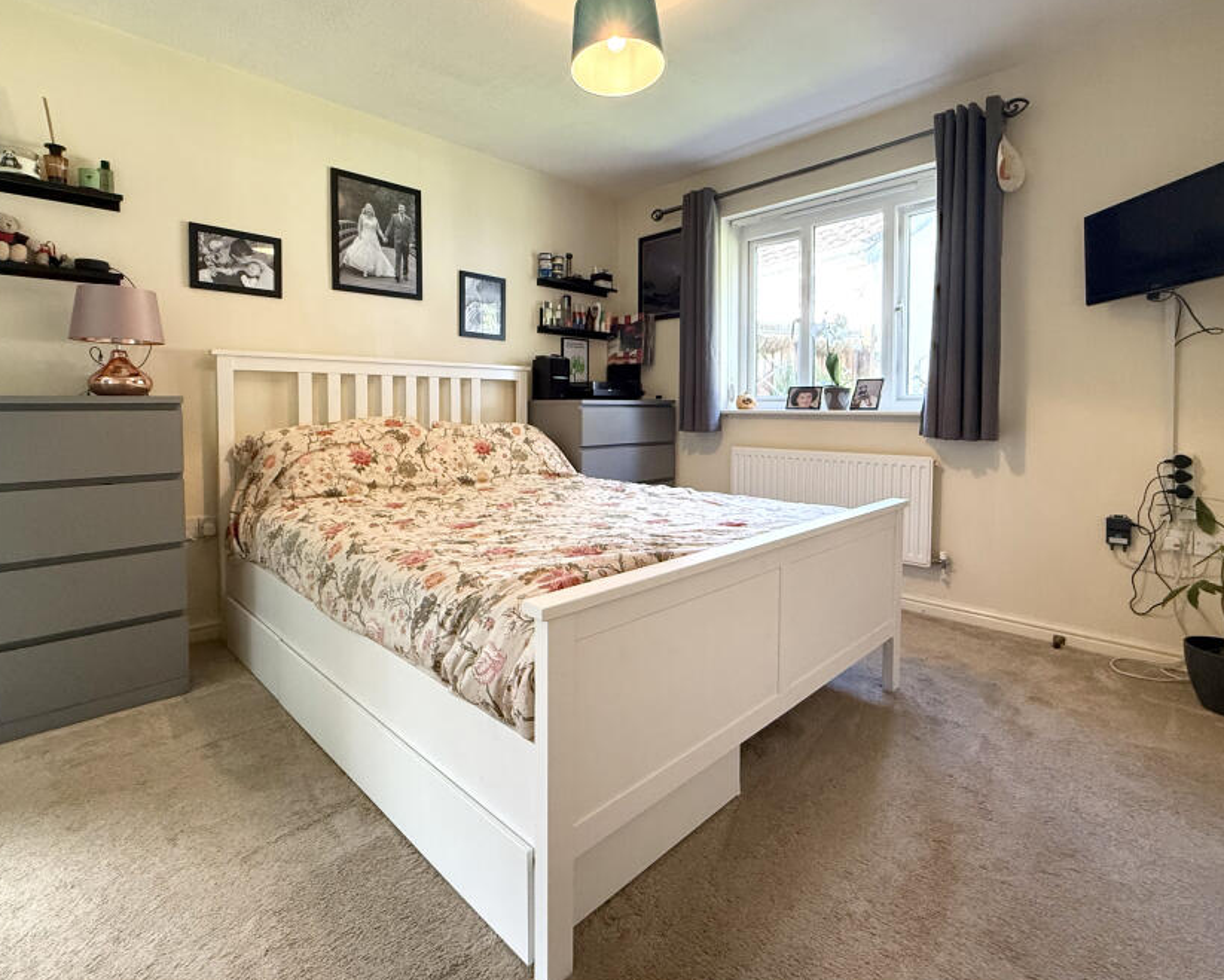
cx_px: 584
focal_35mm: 17
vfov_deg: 76.7
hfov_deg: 89.6
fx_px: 616
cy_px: 431
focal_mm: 2.22
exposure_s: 1/100
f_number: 2.2
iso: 250
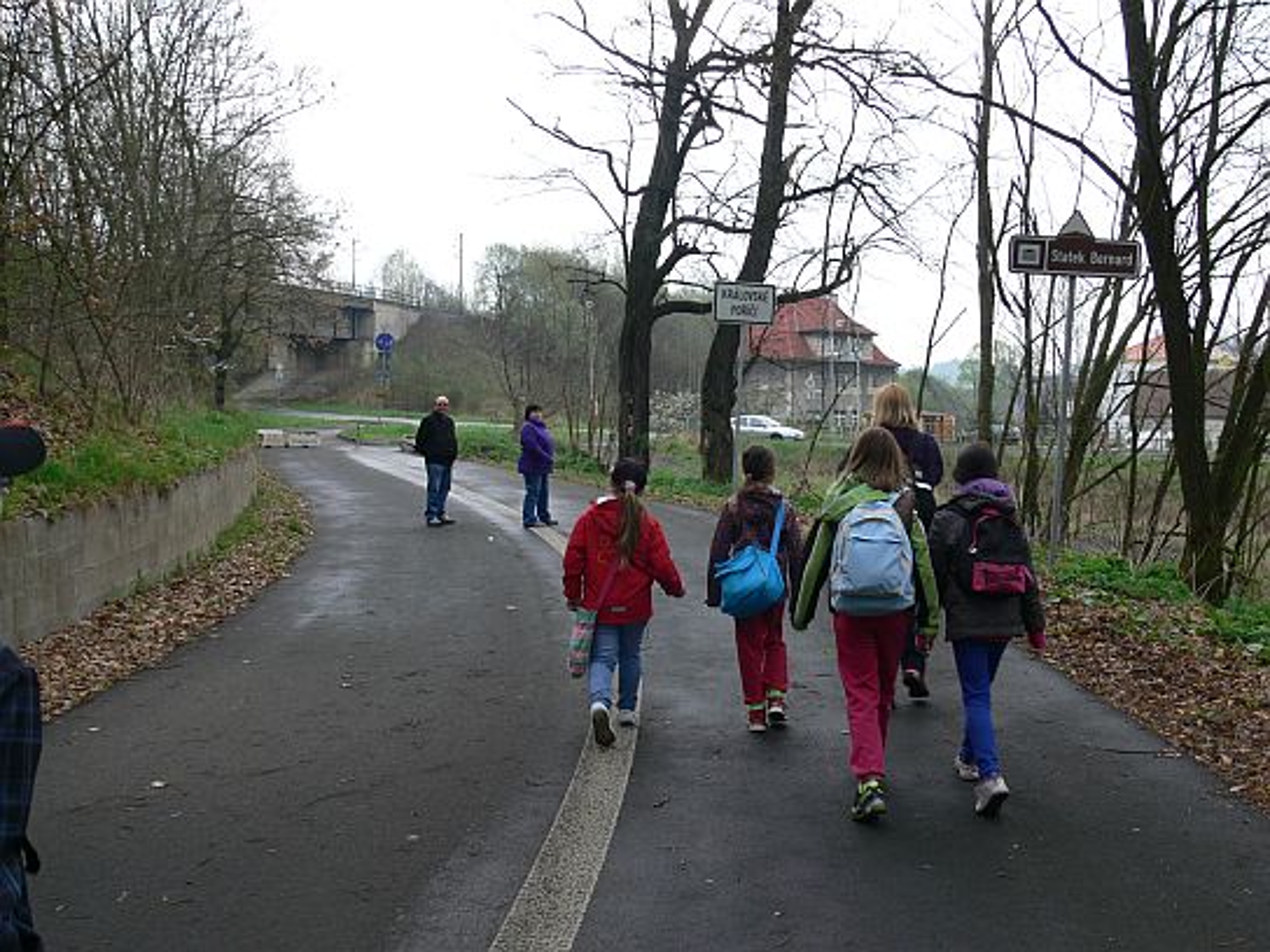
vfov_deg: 39.7
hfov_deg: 51.4
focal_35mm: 36
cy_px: 476
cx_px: 635
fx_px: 1321
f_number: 4.5
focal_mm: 7.6
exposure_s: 1/100
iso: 100
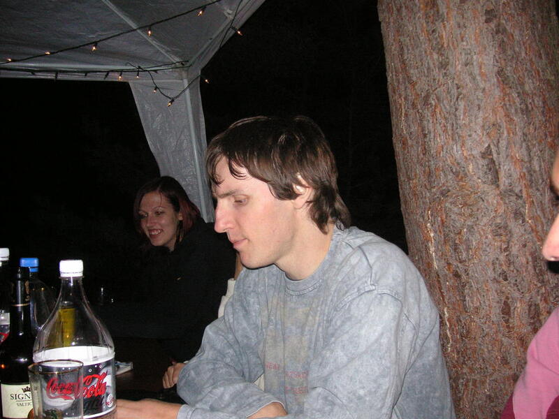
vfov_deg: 38.7
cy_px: 210
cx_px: 280
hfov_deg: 50.1
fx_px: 597
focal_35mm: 37
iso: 160
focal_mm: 6.1
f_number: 2.8
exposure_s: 1/45
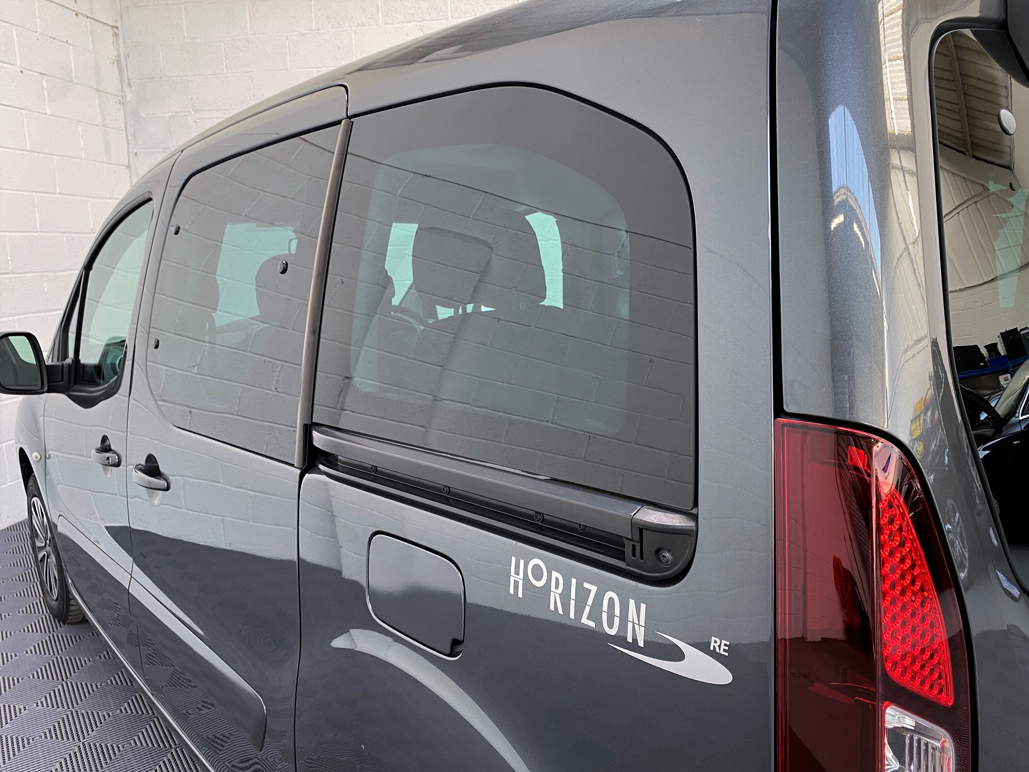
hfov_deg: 67.3
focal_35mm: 26
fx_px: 773
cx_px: 514
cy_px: 386
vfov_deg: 53.1
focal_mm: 4.25
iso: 64
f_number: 1.8
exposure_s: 1/50
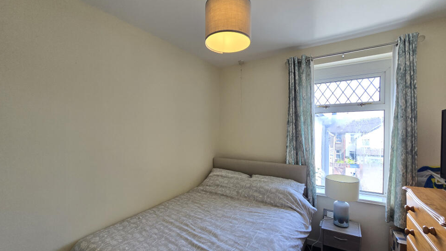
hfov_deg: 103.0
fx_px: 177
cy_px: 141
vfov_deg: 70.3
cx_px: 226
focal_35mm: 15
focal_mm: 2.2
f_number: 2.2
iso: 64
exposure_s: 1/100
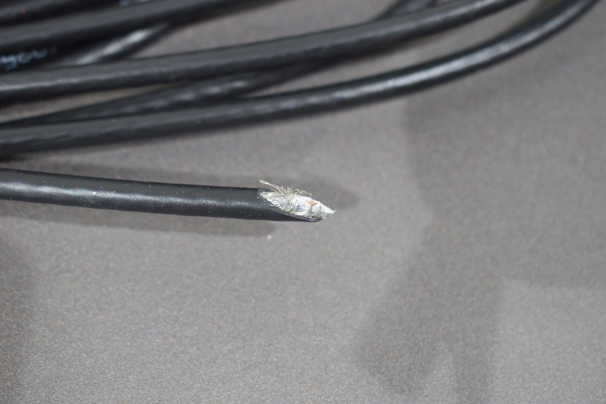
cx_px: 304
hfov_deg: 34.5
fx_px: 976
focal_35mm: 58
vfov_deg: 23.4
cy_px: 201
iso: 720
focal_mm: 38
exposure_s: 1/60
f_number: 5.6
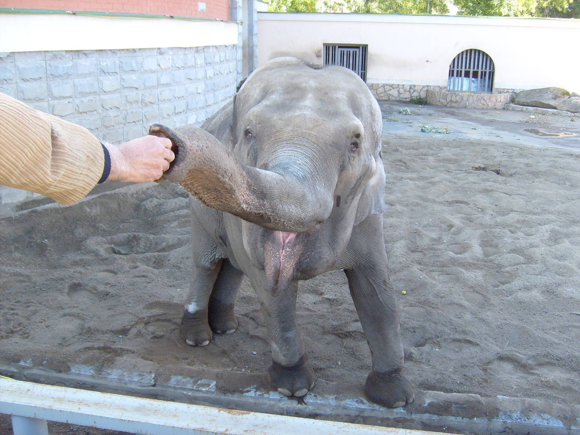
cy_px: 218
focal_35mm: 35
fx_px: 586
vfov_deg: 40.7
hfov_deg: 52.6
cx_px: 290
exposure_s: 1/125
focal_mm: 5.8
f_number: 2.8
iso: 100
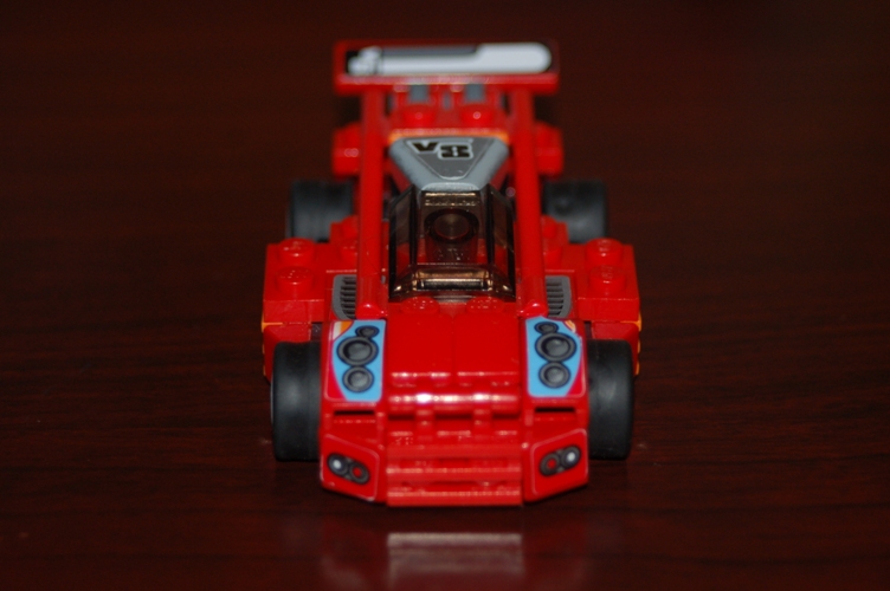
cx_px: 445
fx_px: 2964
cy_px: 296
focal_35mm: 120
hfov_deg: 17.1
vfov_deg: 11.4
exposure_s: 1/60
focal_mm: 80
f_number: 5.6
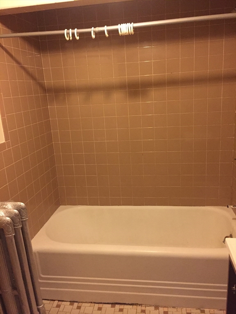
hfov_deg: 48.2
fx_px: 264
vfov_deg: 61.7
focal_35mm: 29
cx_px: 118
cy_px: 157
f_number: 2.2
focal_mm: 4.15
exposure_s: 1/15
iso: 250
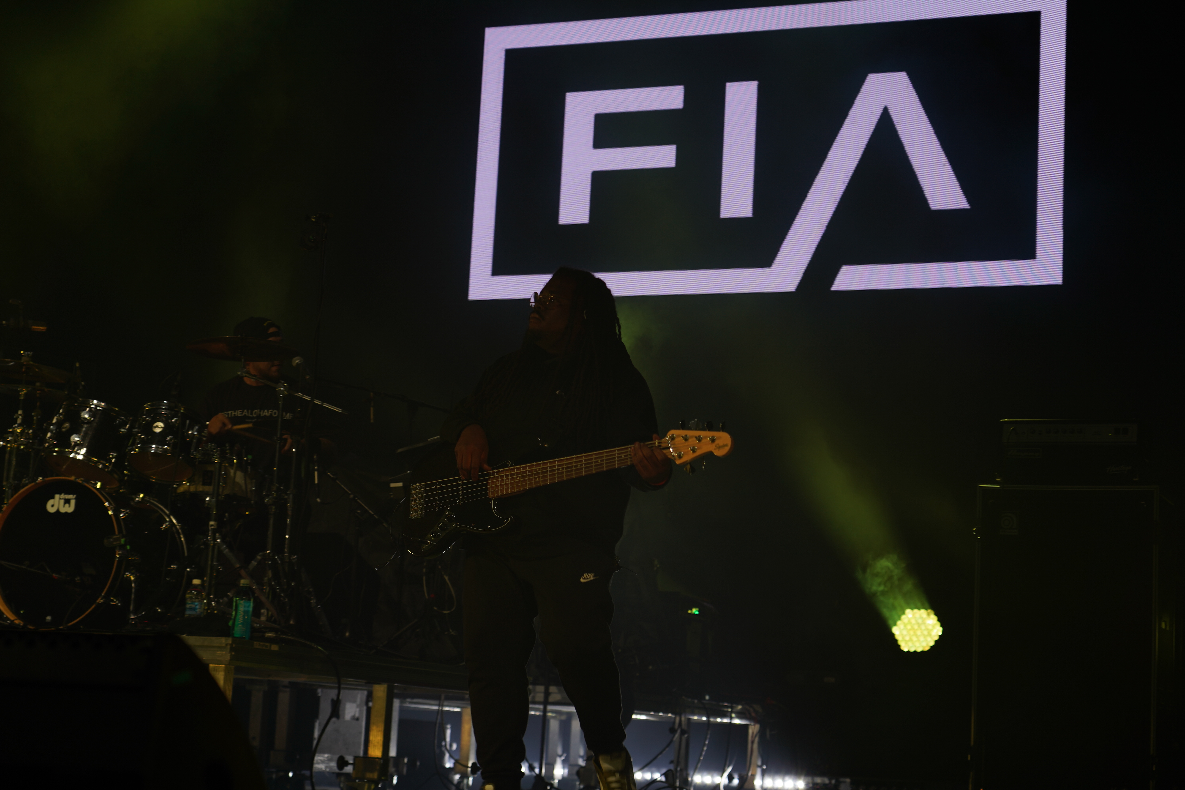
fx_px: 2139
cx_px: 592
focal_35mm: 65
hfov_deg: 31.0
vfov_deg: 20.9
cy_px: 395
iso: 100
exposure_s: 1/125
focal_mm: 65
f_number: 4
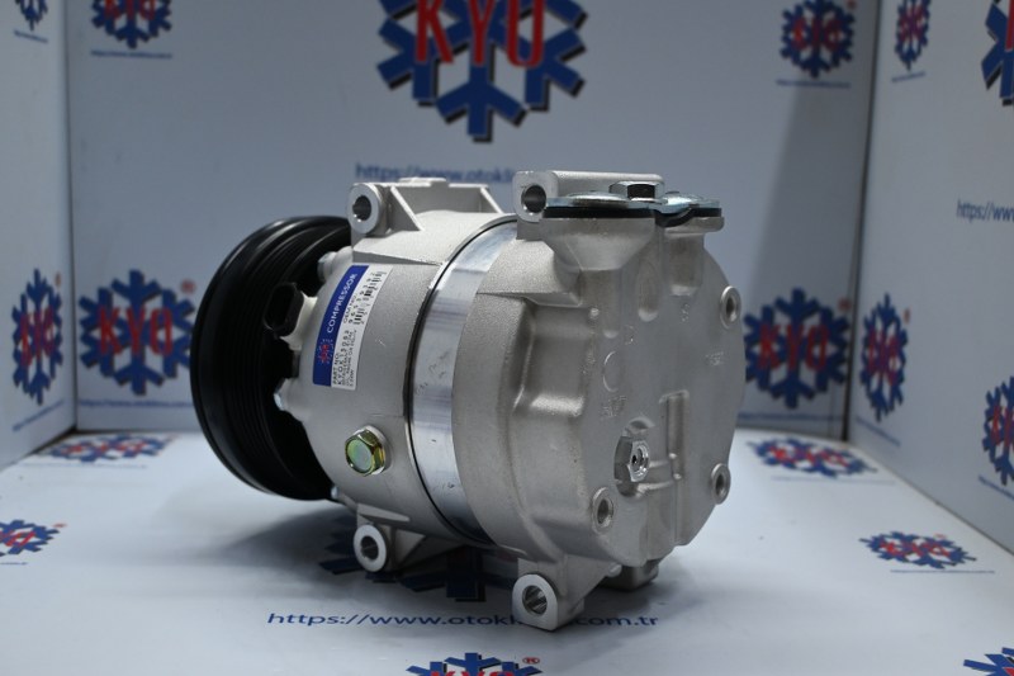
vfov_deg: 35.5
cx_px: 507
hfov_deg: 51.3
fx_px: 1056
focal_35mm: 38
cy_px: 338
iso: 800
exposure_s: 1/125
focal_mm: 25
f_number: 4.2
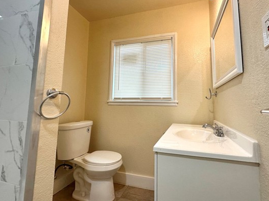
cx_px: 150
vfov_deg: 74.6
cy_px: 93
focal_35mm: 17
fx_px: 132
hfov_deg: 90.7
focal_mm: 2.22
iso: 160
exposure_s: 1/120
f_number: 2.2
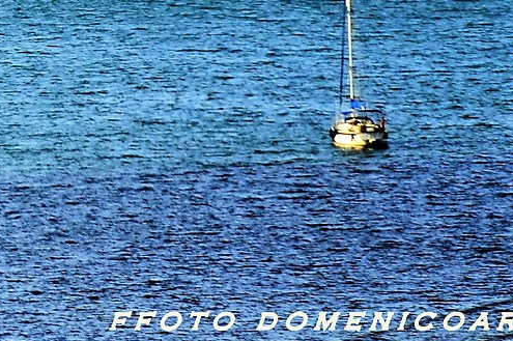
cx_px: -601
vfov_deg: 0.9
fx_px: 20713
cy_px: -467
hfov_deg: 1.4
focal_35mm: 1455
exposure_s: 1/160
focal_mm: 200
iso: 200
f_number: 6.3
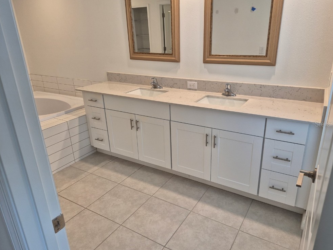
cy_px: 124
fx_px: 231
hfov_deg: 71.6
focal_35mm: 24
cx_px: 173
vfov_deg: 56.8
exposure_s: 1/120
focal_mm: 5.4
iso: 125
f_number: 1.8
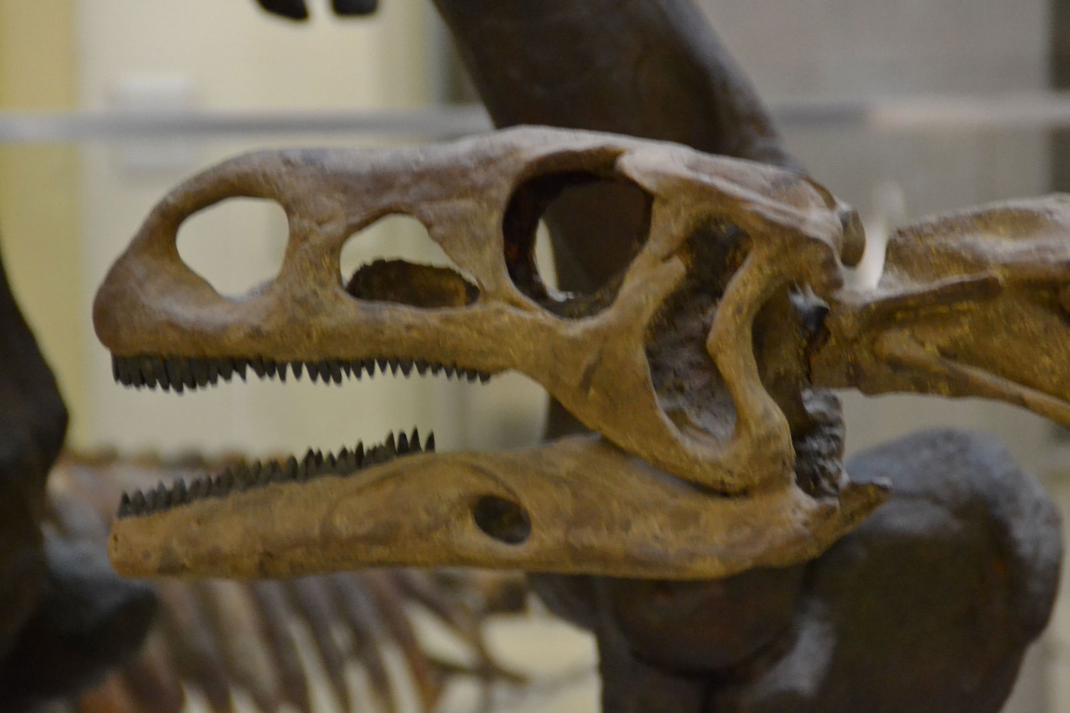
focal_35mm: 300
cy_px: 356
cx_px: 535
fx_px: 8914
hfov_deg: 6.9
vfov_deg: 4.6
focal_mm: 200
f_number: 6.3
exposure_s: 1/30
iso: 3200
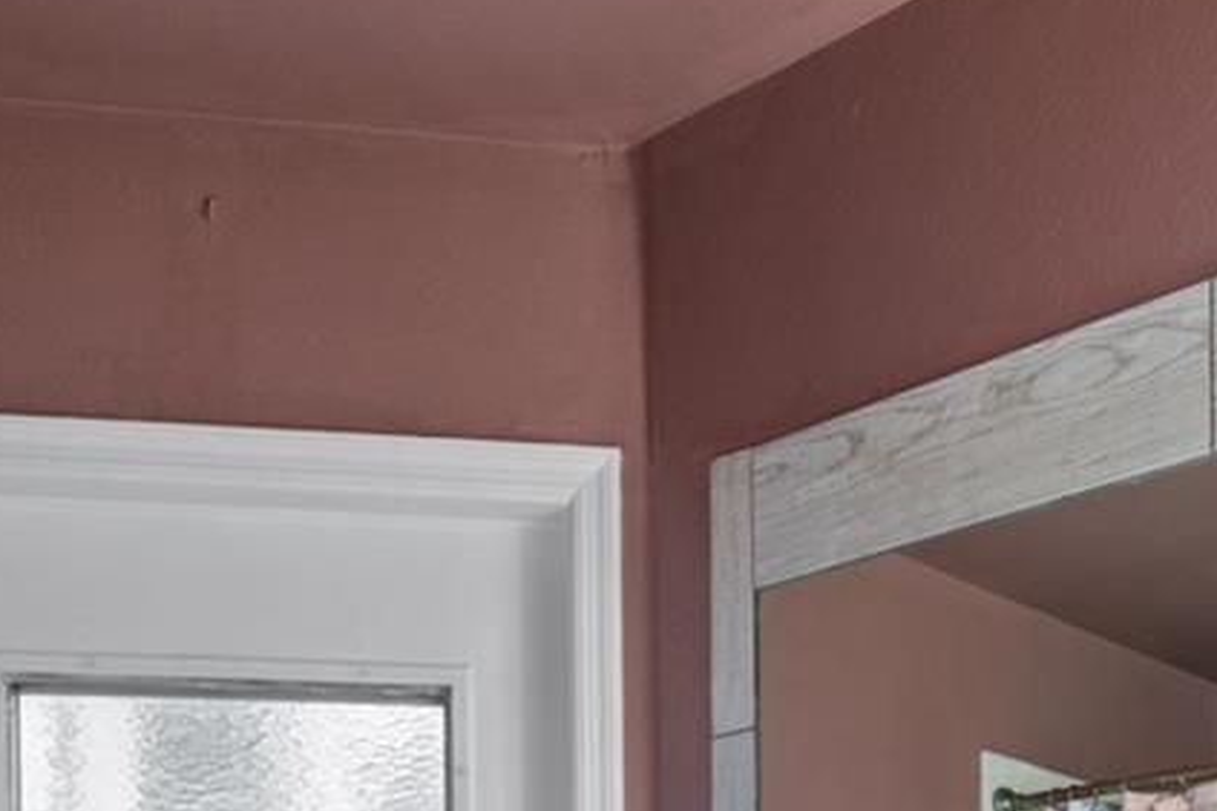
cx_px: 1131
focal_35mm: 53
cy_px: 1218
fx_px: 1792
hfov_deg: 35.0
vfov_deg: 21.4
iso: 250
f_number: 6.3
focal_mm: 14
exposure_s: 1/1.67
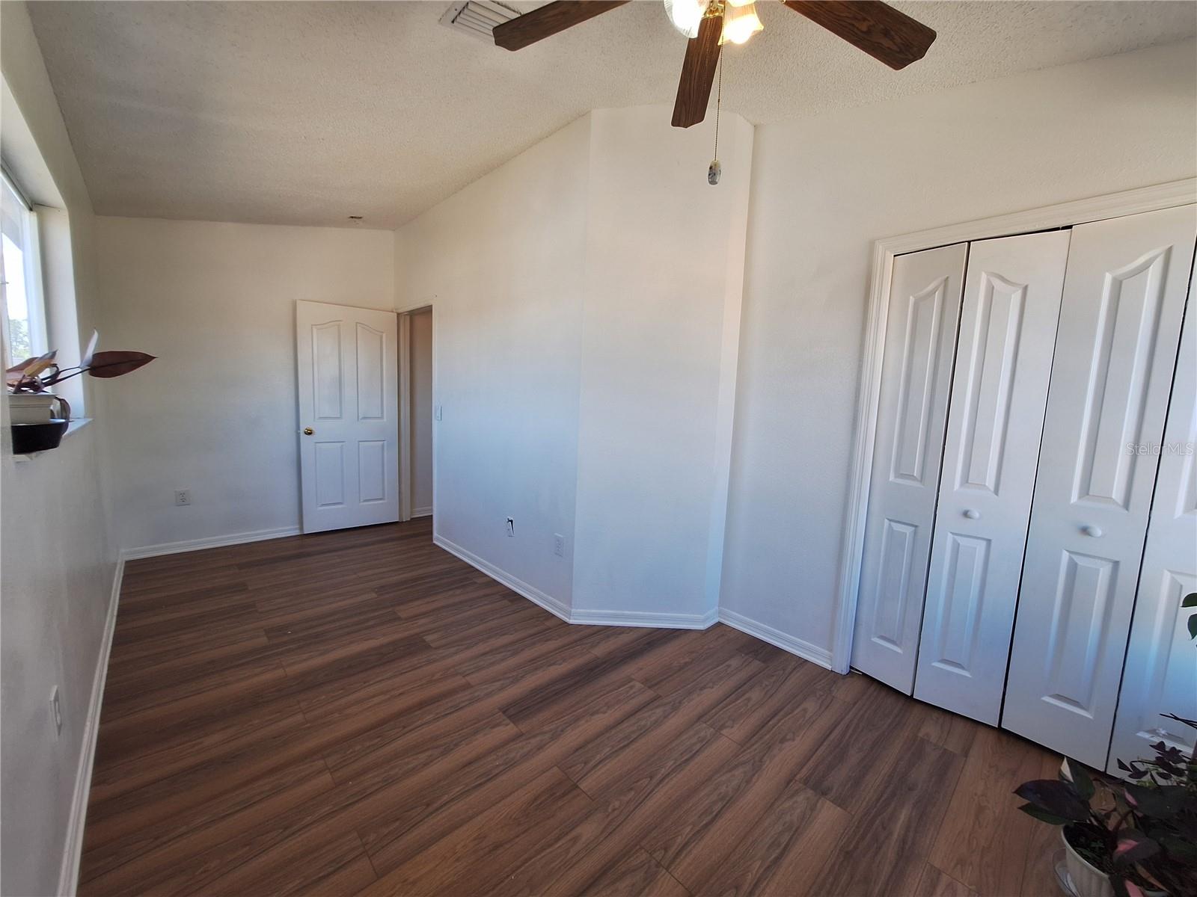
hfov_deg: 106.2
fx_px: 450
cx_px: 598
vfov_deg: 89.9
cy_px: 448
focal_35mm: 13
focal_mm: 1.74
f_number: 2.2
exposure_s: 1/120
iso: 50
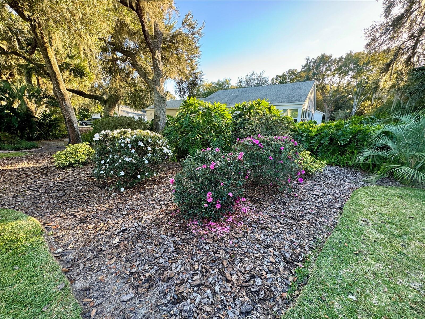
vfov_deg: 85.7
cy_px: 160
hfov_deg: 102.1
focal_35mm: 14
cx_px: 212
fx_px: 172
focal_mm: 2.22
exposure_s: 1/99
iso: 64
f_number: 2.2
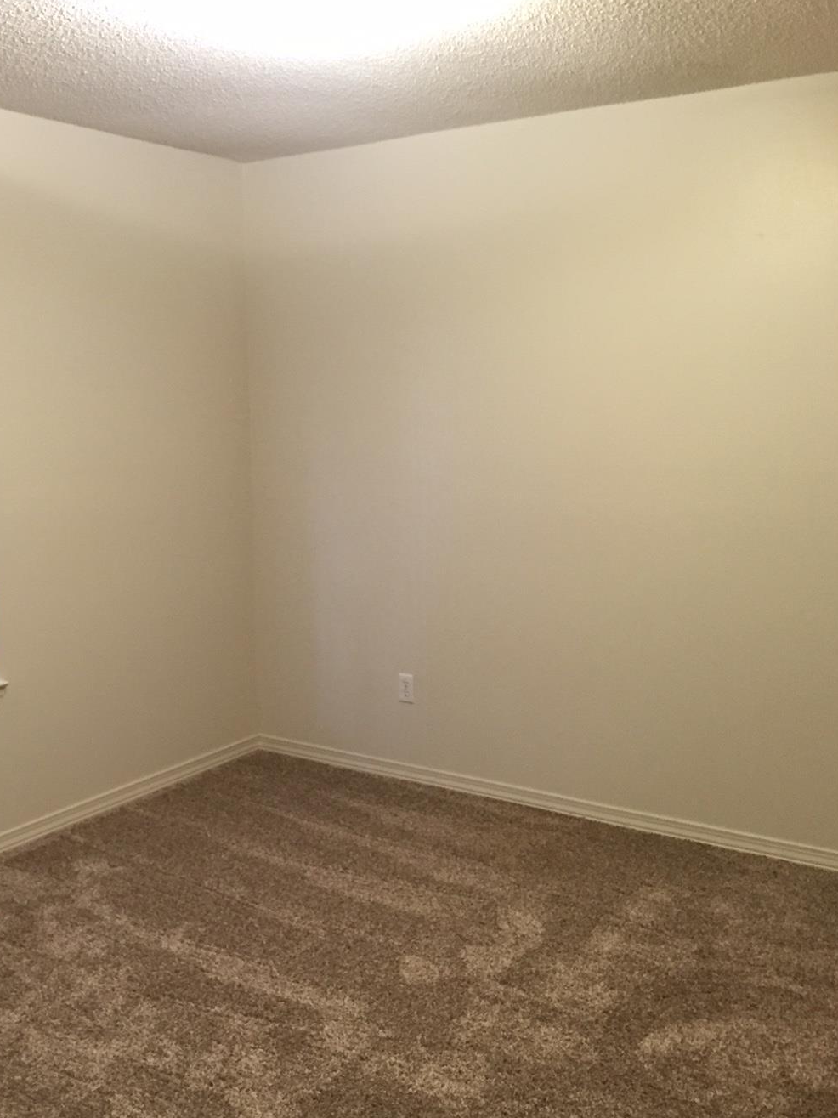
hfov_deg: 39.5
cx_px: 348
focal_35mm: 36
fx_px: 1162
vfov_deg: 51.3
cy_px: 621
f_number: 2.2
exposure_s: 1/17
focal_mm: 4.15
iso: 250
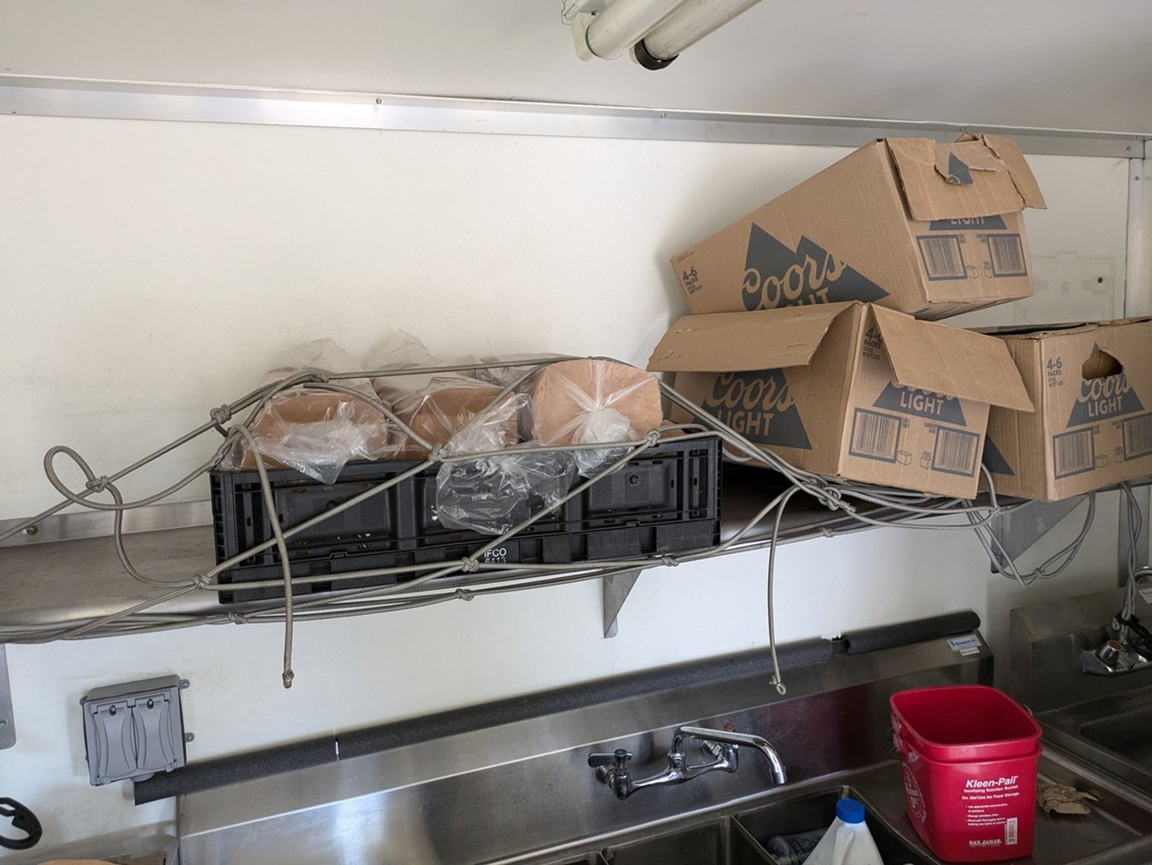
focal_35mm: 25
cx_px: 576
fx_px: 832
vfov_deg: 54.9
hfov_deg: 69.4
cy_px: 432
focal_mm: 5.43
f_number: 1.89
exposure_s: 1/120
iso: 362
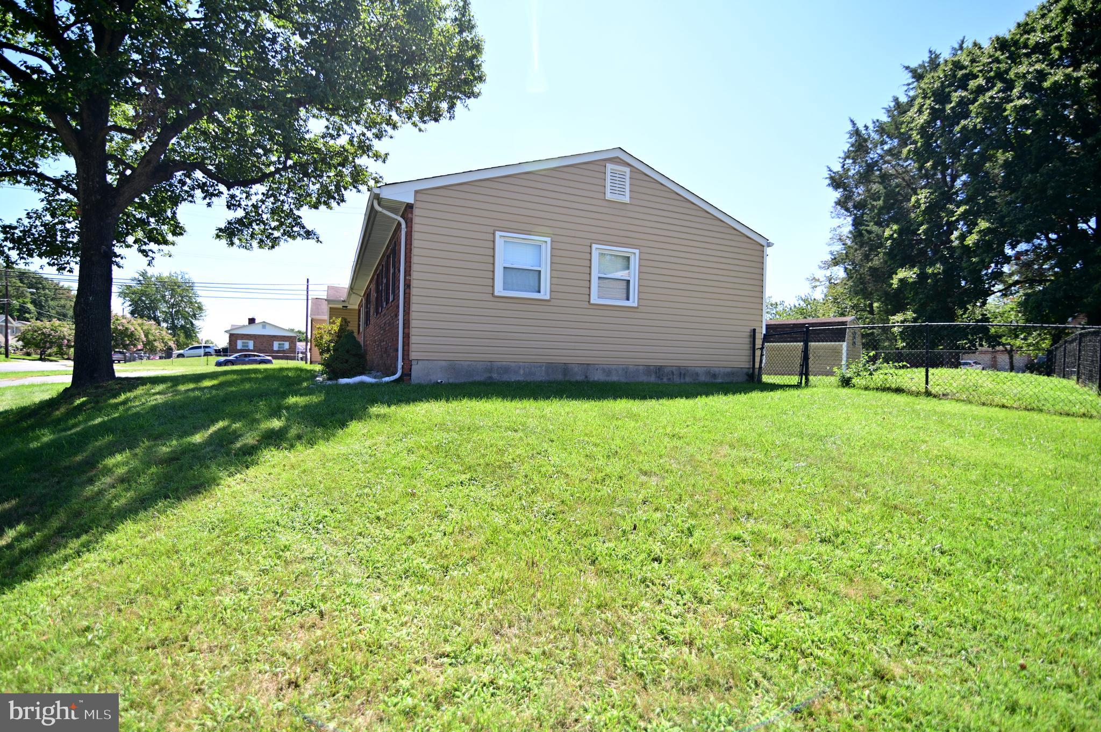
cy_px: 366
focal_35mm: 16
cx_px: 550
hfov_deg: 96.8
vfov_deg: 73.7
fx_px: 489
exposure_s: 1/1000
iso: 100
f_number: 2.8
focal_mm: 16
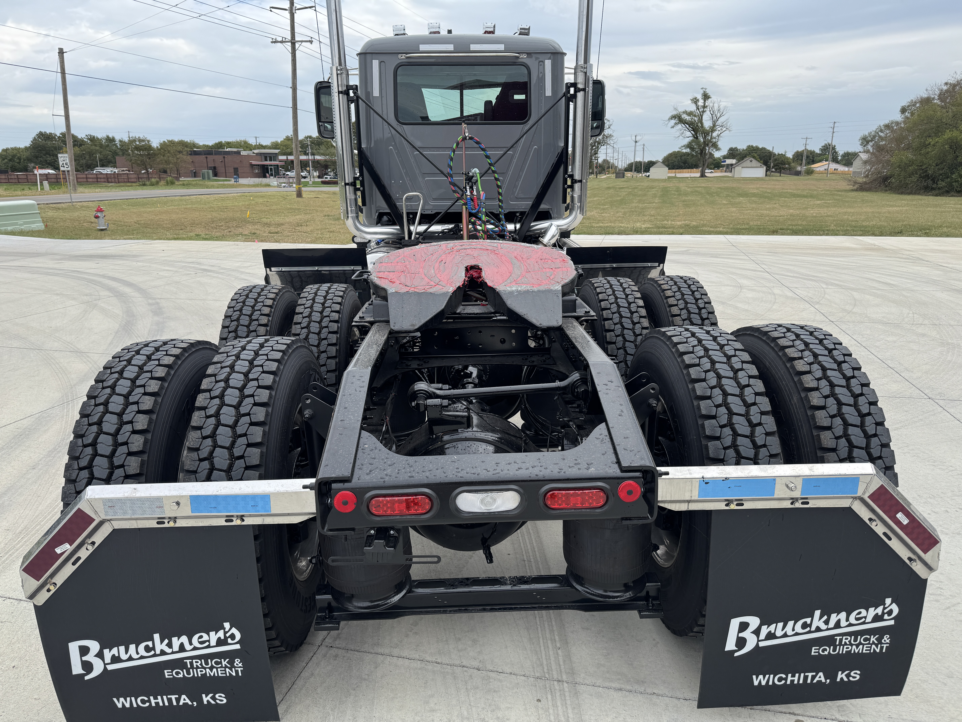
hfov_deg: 71.6
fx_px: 667
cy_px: 361
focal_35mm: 24
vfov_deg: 56.8
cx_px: 481
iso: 80
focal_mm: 6.76
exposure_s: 1/1923
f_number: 1.78
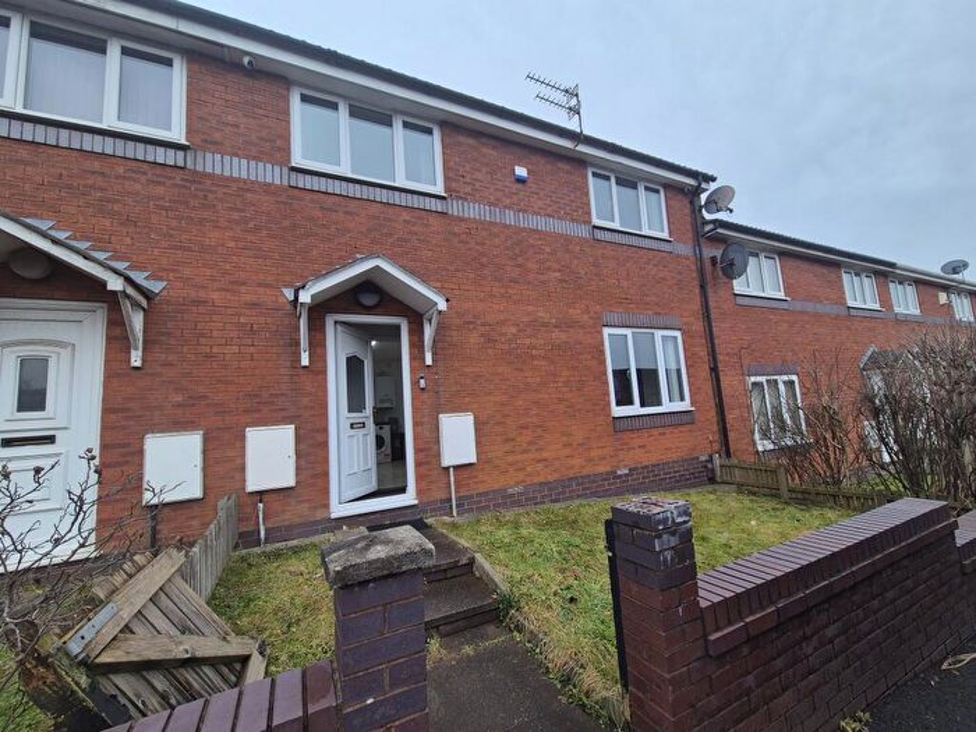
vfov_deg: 89.9
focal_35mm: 13
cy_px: 366
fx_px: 367
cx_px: 488
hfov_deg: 106.2
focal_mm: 2.2
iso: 50
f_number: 2.2
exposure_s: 1/251
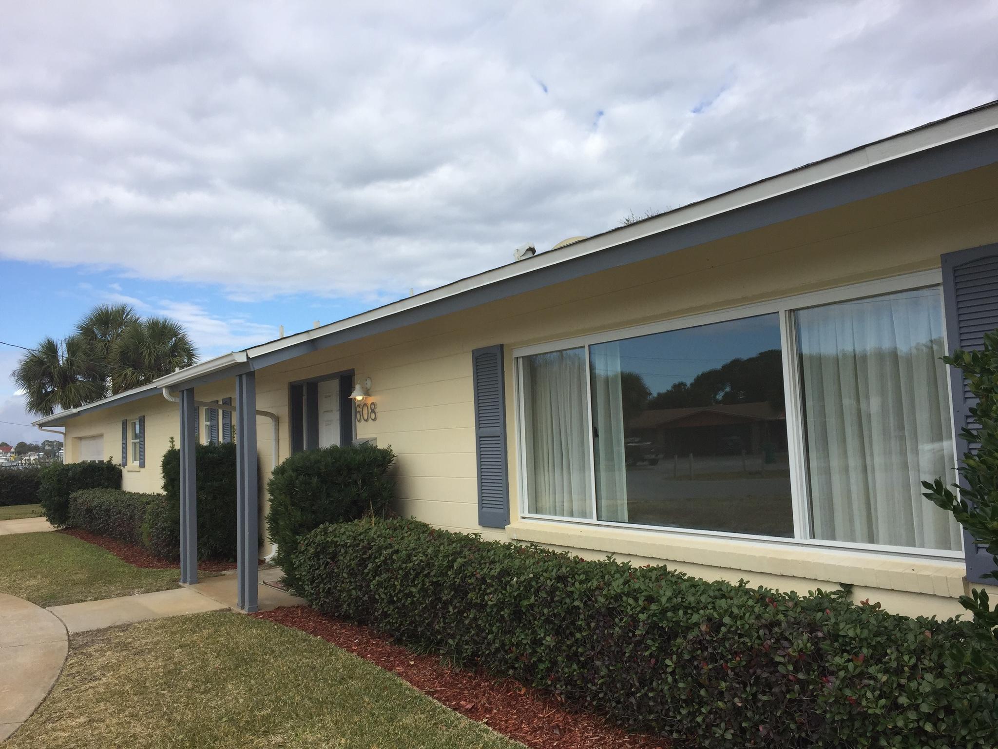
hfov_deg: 61.7
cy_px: 374
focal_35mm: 29
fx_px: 836
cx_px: 499
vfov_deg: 48.2
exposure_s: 1/1647
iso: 32
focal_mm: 4.15
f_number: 2.2
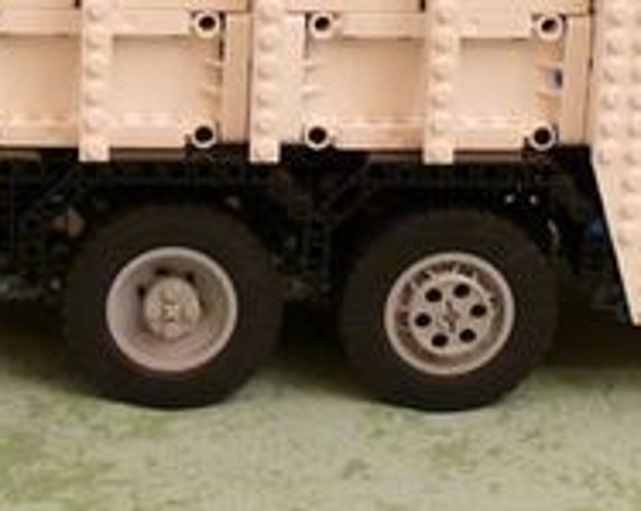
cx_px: -41
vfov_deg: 12.9
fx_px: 2216
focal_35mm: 117
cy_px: -55
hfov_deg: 16.0
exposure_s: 1/13
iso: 200
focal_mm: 7.4
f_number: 2.8
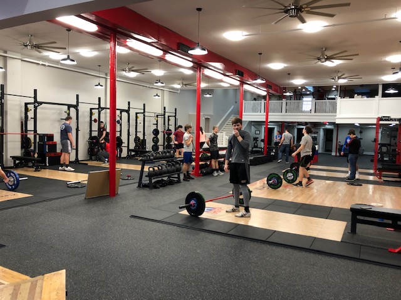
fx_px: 324
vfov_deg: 49.7
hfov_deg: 63.4
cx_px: 200
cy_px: 150
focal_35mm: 28
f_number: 1.8
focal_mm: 3.99
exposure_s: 1/15
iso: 50
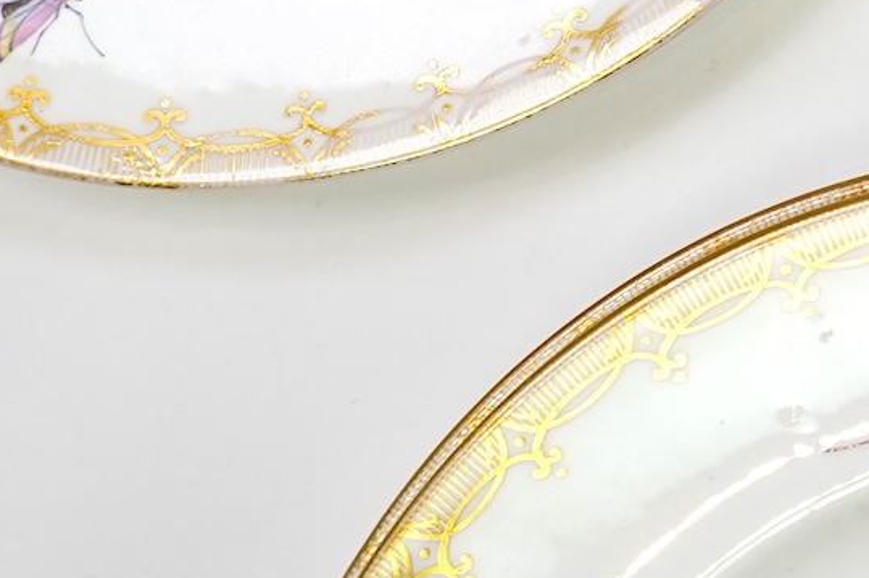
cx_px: 967
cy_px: -601
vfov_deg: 6.5
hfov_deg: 9.9
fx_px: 4971
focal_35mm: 206
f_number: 5
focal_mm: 37
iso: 320
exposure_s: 1/100
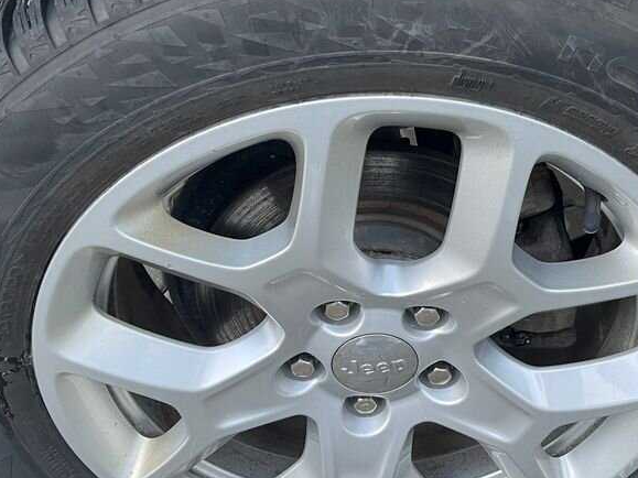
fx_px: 848
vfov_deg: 31.5
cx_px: 382
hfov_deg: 41.1
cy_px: 232
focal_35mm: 46
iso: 100
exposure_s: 1/50
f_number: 1.6
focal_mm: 5.1
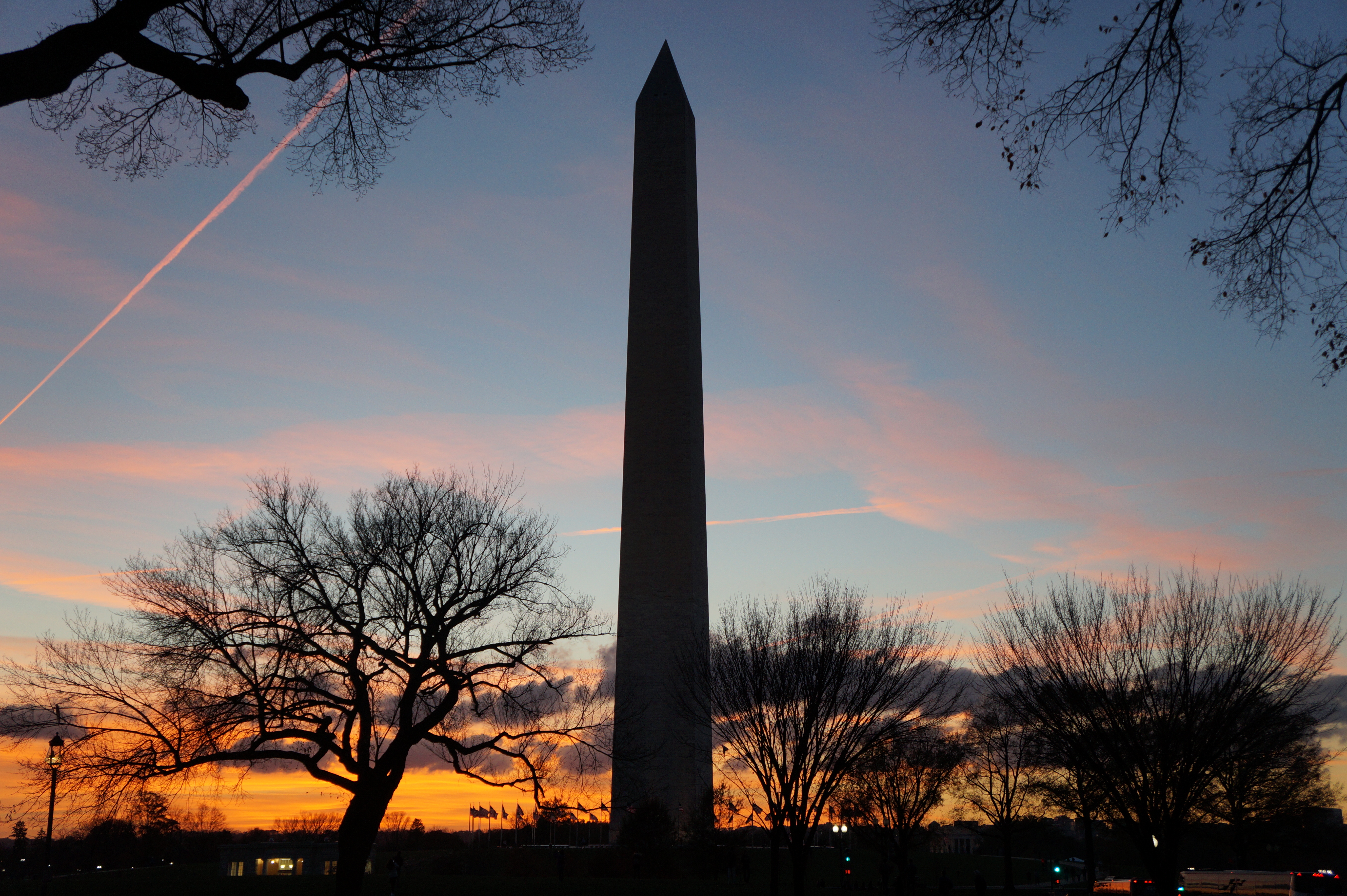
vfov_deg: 30.8
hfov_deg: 45.0
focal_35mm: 44
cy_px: 448
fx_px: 1627
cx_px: 674
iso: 400
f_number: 4
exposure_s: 1/160
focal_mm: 29
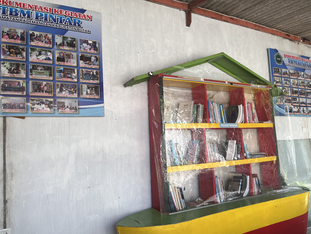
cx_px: 156
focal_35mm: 26
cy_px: 117
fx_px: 234
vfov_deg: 53.1
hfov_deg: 67.3
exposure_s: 1/337
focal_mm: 5.1
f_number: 1.6
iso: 50
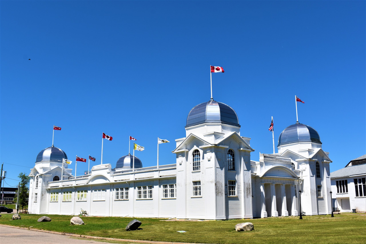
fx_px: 366
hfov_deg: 53.1
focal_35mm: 36
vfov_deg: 36.9
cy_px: 122
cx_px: 183
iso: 200
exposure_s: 1/640
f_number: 13
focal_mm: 24
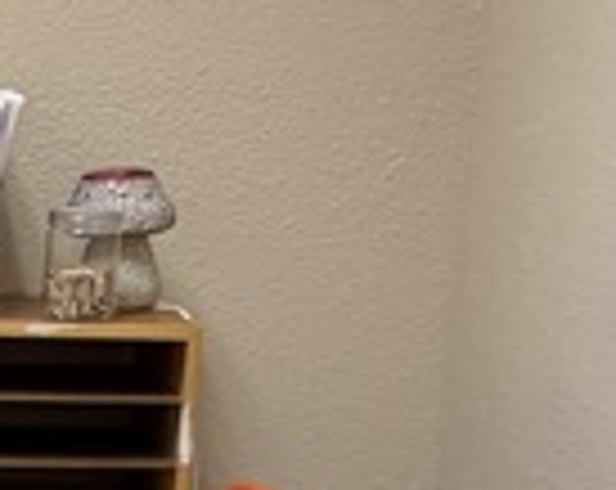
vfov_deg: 7.7
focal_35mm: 190
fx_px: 3457
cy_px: 1074
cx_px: -387
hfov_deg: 9.8
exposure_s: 1/60
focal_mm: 5.96
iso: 160
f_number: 1.6
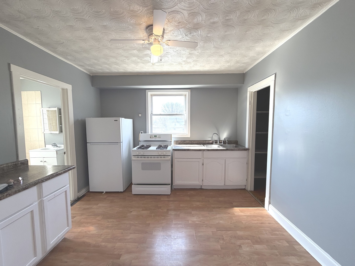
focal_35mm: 14
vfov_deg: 85.7
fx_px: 144
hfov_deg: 102.1
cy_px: 133
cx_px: 178
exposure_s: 1/120
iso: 125
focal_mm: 2.22
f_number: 2.2
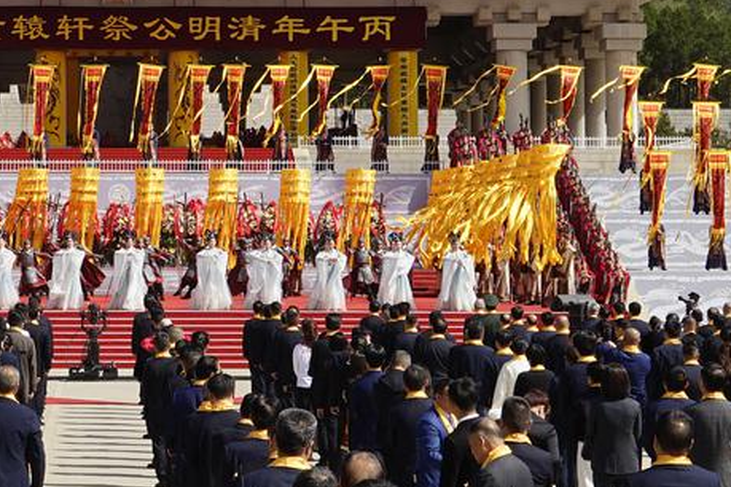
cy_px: 129
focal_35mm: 113
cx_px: 116
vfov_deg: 12.1
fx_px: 2294
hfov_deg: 17.9
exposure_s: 1/100
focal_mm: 32
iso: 100
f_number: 14
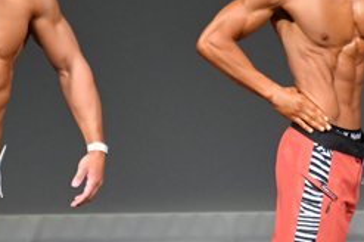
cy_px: 153
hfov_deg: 2.1
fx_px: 9987
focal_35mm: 989
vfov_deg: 1.4
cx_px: 437
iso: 4000
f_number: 5.6
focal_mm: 210
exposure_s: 1/400
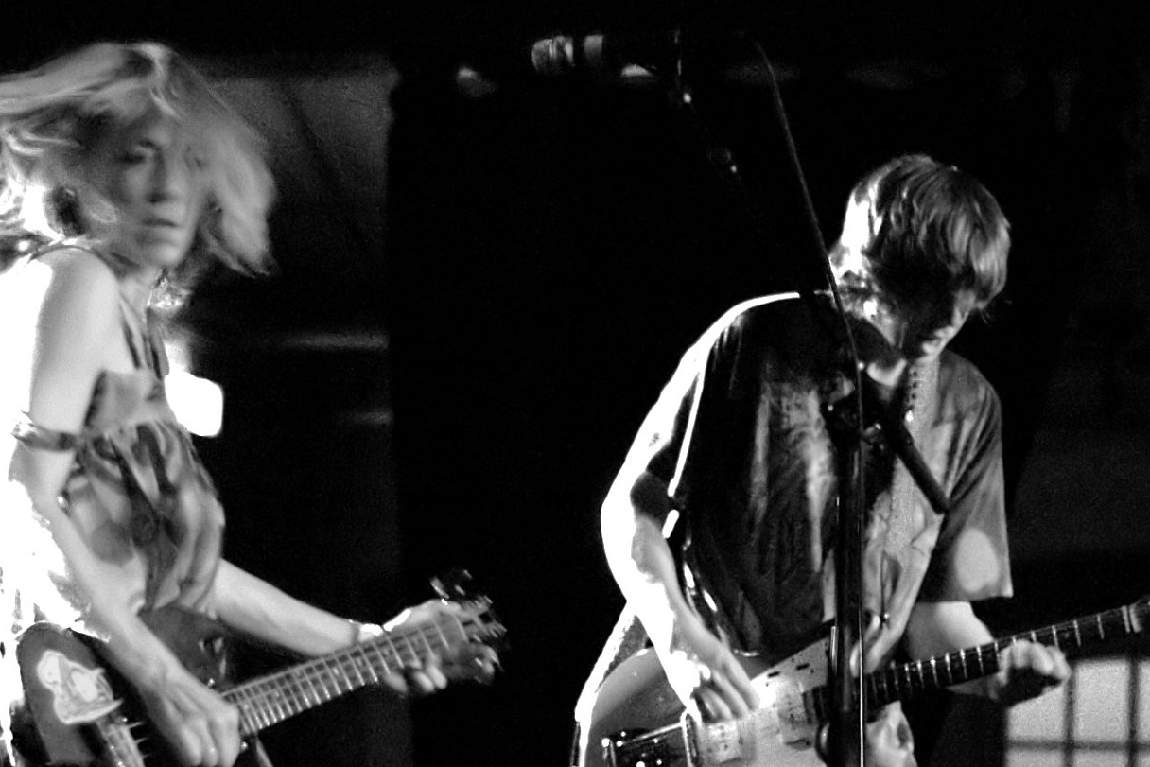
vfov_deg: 9.2
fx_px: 4728
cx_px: 700
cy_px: 686
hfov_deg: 13.9
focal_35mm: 148
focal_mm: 50
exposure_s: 1/80
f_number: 1.8
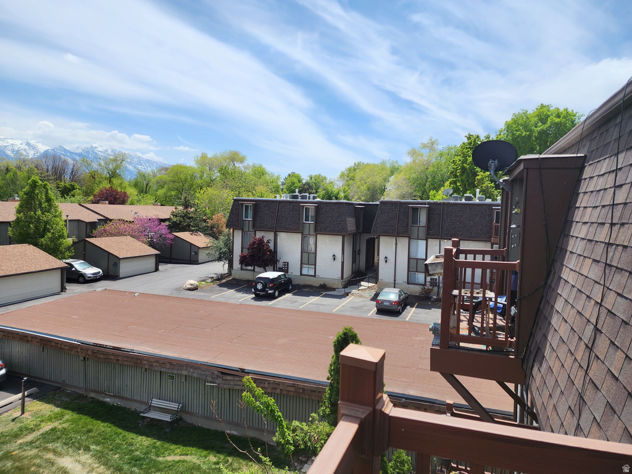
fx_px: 420
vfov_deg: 58.9
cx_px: 316
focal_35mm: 23
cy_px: 237
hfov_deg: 73.9
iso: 12
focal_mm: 6.4
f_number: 1.8
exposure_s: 1/1212
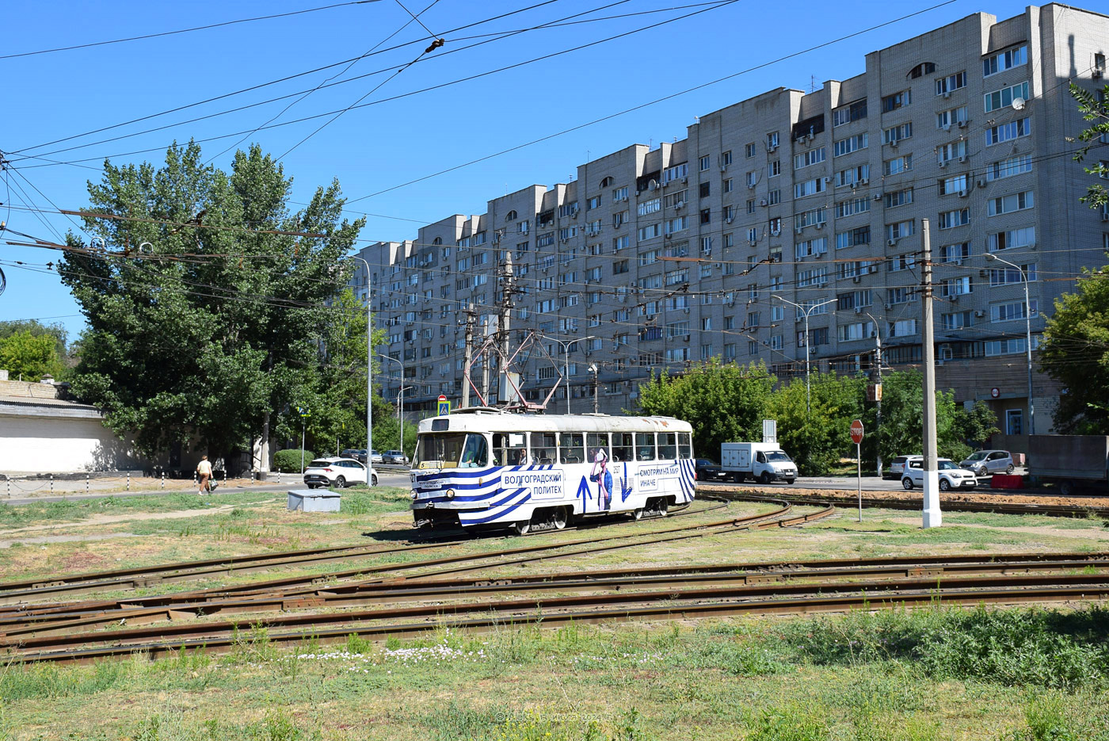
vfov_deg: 38.4
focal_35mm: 34
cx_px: 554
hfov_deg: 55.1
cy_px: 370
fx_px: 1063
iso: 200
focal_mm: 23
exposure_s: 1/500
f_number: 8
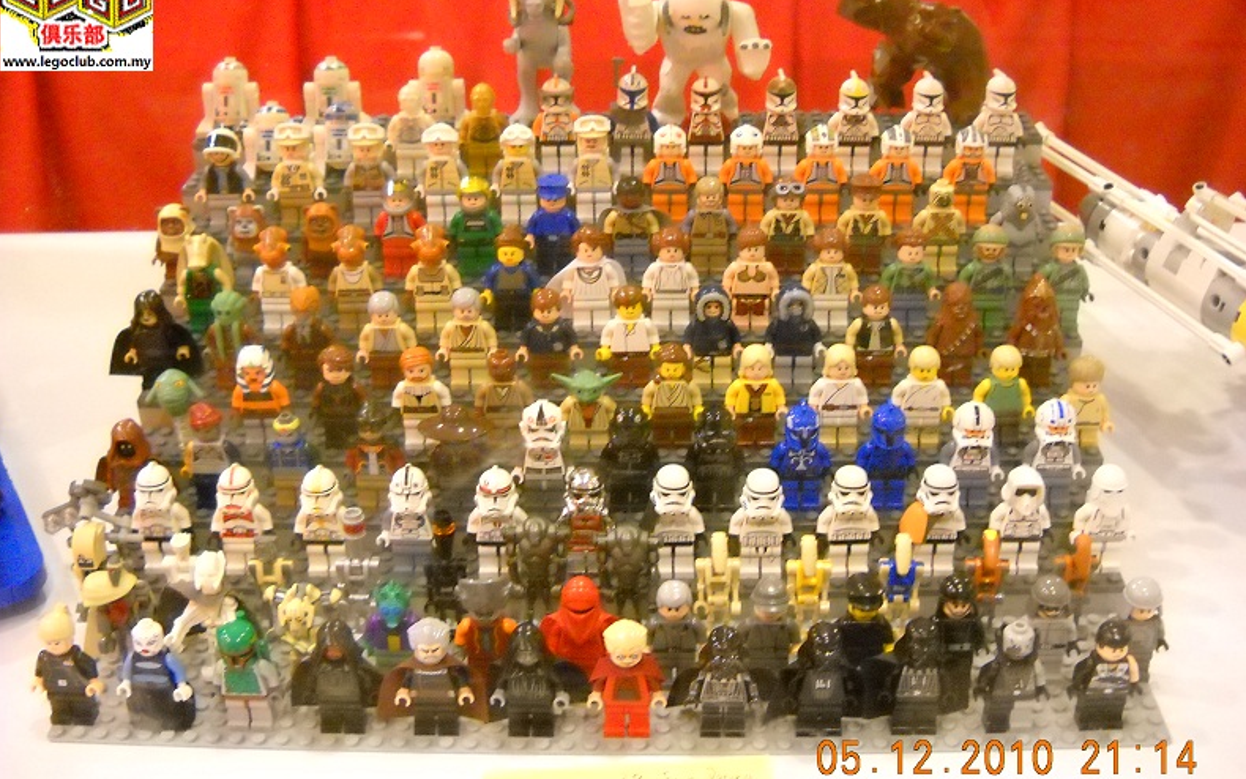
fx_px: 1494
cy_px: 383
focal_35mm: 44
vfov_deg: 29.2
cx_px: 618
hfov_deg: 45.3
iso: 800
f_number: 3.1
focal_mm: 6.72
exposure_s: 1/30
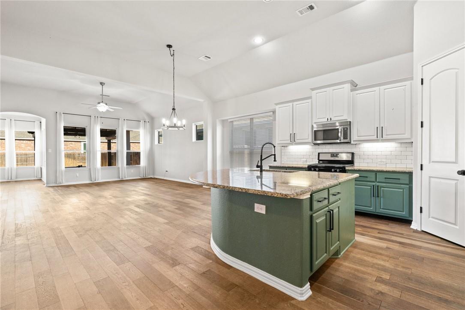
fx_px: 207
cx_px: 232
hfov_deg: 96.7
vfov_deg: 73.7
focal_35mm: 16
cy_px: 155
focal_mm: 16
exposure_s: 1/10
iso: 800
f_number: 8
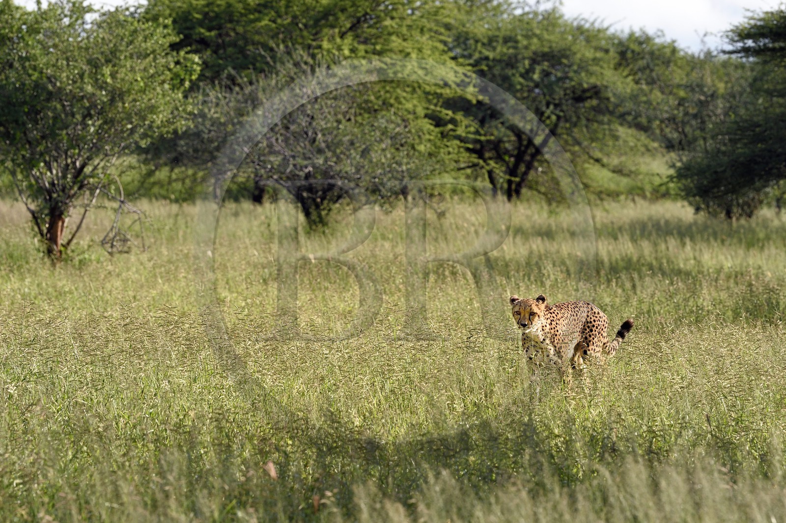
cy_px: 262
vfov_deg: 6.9
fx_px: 4365
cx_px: 393
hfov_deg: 10.3
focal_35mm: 200
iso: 400
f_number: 7.1
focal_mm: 200
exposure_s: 1/1000
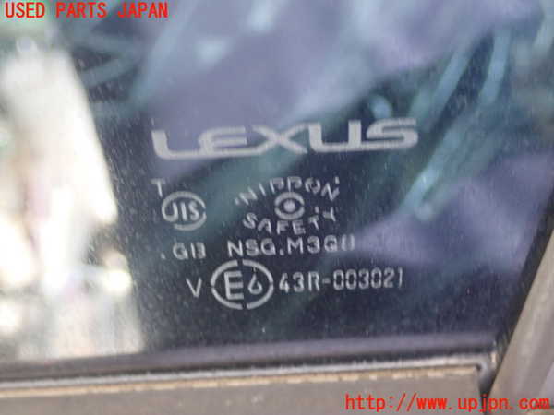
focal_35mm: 49
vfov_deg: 29.7
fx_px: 784
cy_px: 208
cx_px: 277
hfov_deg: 38.9
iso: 1000
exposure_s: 1/13
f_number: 3.2
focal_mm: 8.99
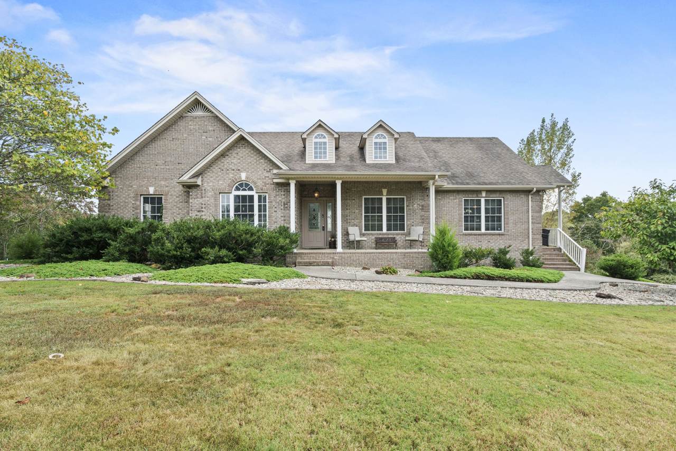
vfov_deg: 72.1
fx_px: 310
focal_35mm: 16
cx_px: 338
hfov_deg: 95.0
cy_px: 226
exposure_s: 1/100
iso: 100
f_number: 8
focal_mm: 11
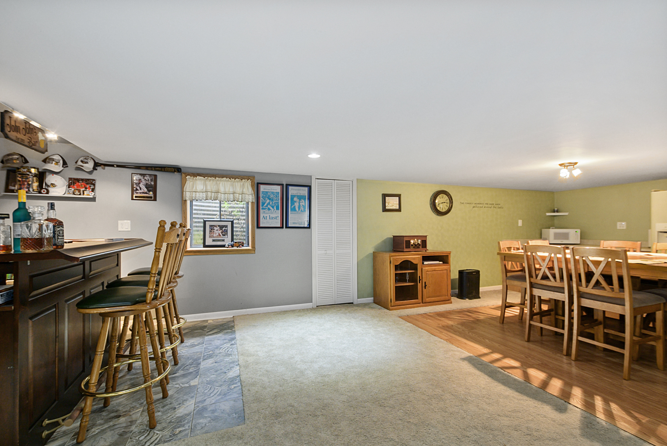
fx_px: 278
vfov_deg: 77.4
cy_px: 223
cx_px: 334
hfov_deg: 100.4
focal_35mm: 15
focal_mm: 10
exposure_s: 1/1.25
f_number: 7.1
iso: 320
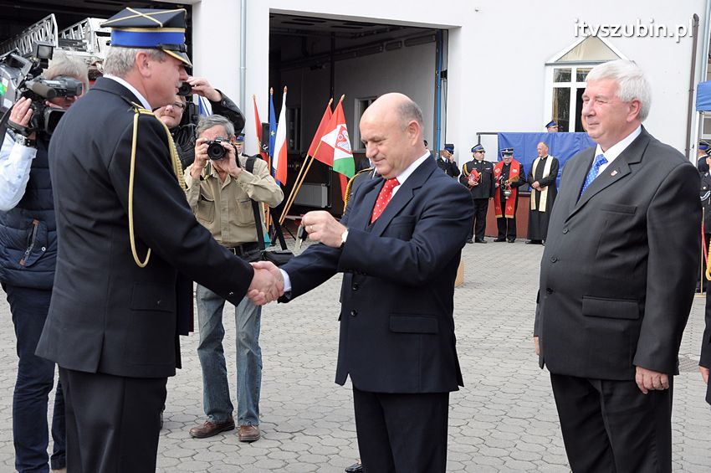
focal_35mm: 52
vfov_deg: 25.7
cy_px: 236
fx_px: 1036
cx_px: 356
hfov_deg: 37.9
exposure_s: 1/320
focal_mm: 35
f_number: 9
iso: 500
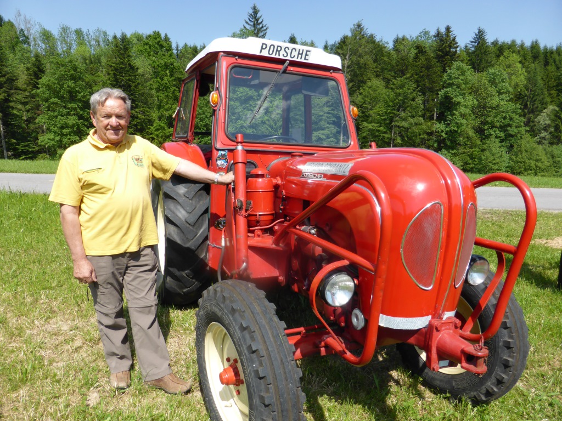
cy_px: 210
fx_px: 406
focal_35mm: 25
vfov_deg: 54.9
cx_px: 281
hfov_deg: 69.4
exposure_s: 1/800
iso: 100
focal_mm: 4.3
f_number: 3.3
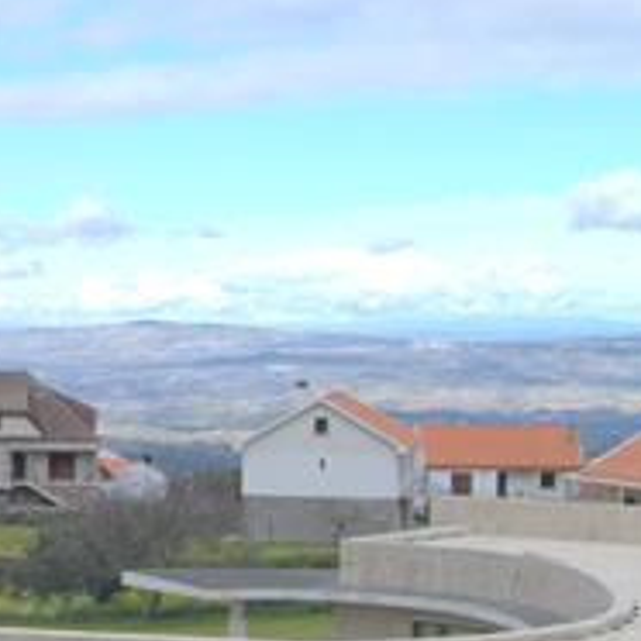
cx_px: -365
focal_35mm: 106
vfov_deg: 16.4
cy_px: 450
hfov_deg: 15.0
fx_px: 2221
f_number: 9
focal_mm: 18
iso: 200
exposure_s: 1/320
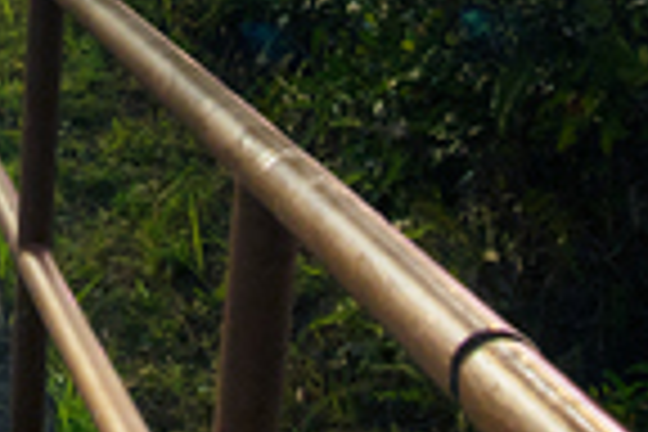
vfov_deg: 9.9
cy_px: -605
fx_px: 2178
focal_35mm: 121
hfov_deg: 15.7
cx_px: -292
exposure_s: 247
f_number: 11
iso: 400
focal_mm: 24
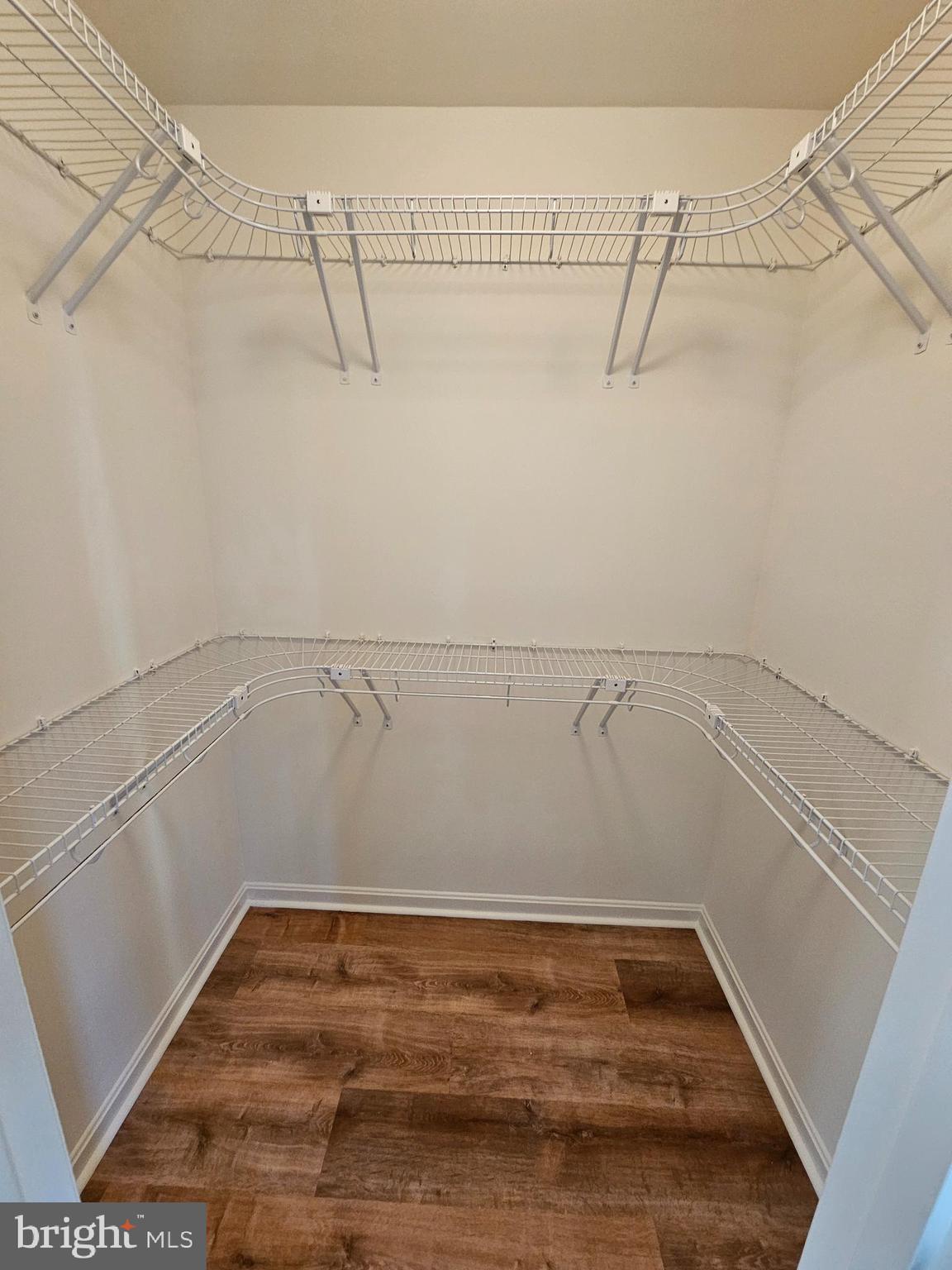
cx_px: 476
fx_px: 477
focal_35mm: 13
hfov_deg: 89.9
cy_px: 635
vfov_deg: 106.2
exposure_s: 1/40
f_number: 2.2
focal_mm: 2.2
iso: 320
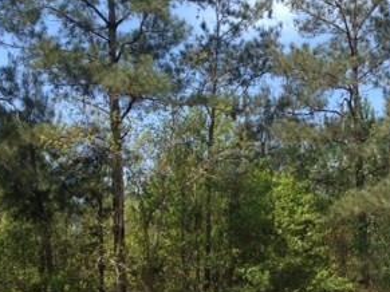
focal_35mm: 77
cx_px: 239
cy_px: 234
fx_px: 867
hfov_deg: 25.3
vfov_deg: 18.9
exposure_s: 1/920
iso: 50
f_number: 2.4
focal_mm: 4.28
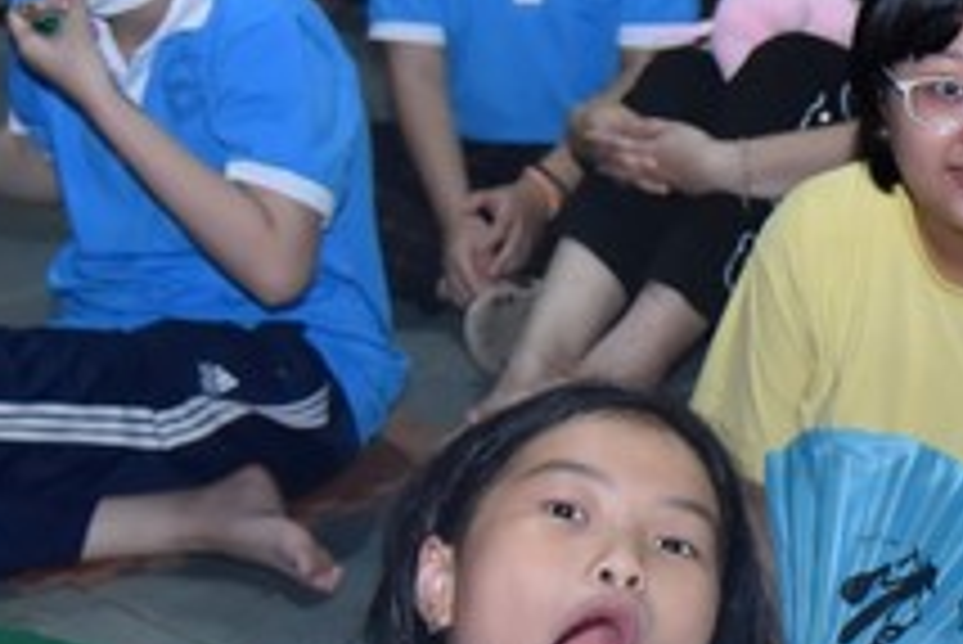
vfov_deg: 9.8
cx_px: 1436
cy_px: 536
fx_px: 3747
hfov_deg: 13.8
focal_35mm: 140
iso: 3200
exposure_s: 1/200
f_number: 5
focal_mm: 46
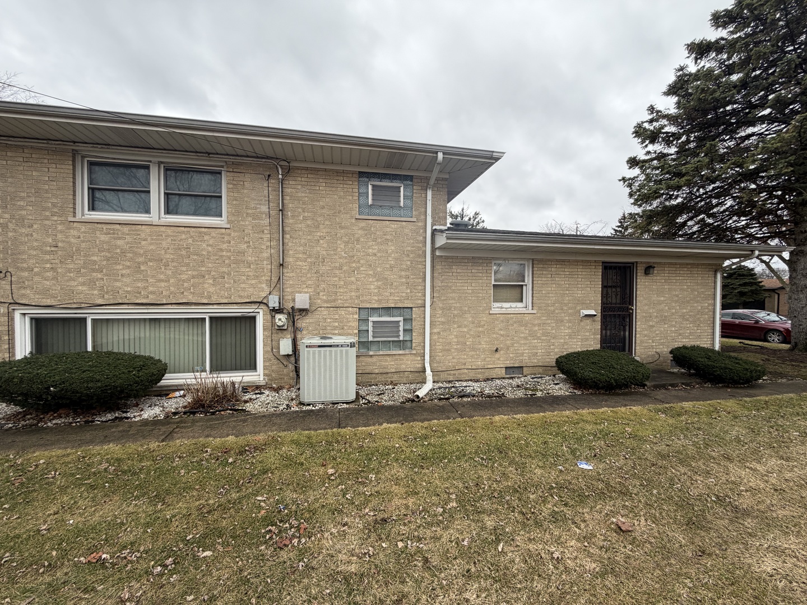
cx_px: 404
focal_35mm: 14
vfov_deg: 85.7
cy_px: 302
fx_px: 326
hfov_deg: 102.1
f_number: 2.2
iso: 50
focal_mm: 2.22
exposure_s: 1/405
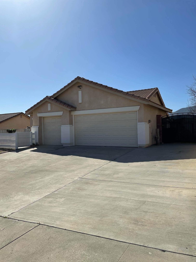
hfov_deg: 53.1
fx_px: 196
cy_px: 131
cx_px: 98
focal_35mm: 26
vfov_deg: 67.3
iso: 32
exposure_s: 1/7299
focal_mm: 4.2
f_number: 1.6
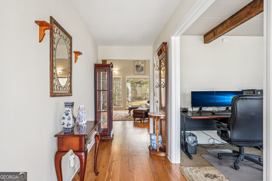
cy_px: 90
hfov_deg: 77.3
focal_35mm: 22
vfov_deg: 56.1
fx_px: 170
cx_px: 136
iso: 800
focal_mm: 22.5
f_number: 8
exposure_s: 1/20
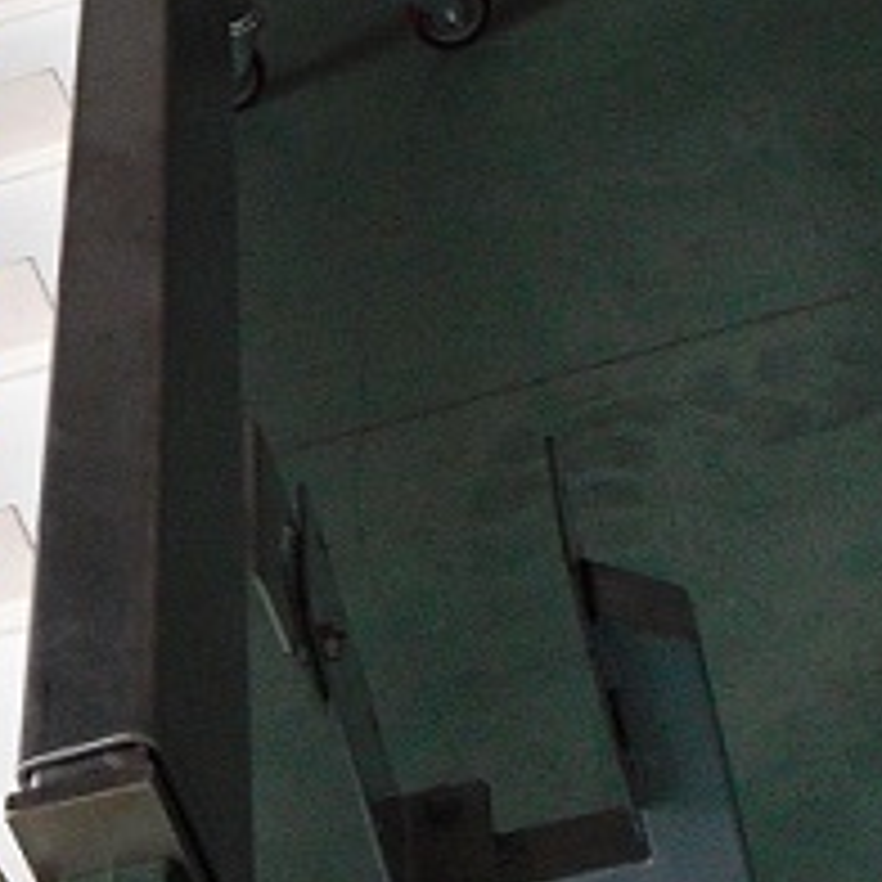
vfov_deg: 16.5
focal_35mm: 104
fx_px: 2998
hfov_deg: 16.6
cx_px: 148
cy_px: 94
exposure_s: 1/80
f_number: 3.1
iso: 400
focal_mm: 6.3
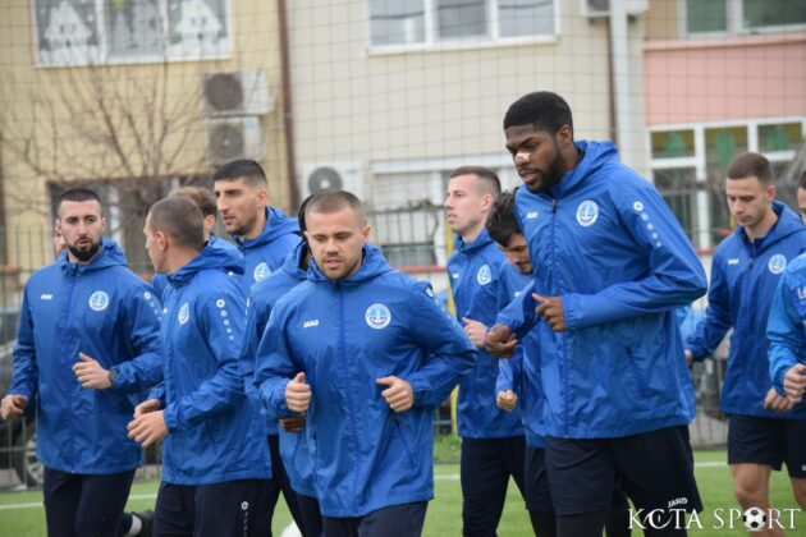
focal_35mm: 158
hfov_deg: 13.0
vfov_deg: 8.7
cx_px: 403
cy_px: 268
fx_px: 3526
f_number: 4.8
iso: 1600
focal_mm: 105
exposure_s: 1/640
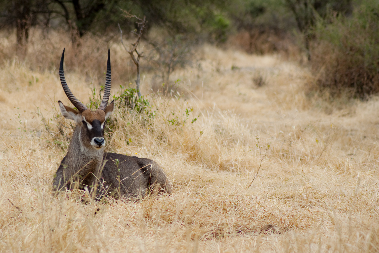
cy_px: 127
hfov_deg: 8.8
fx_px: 2458
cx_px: 189
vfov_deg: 5.9
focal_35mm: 234
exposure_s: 1/640
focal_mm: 155
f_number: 5
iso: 200
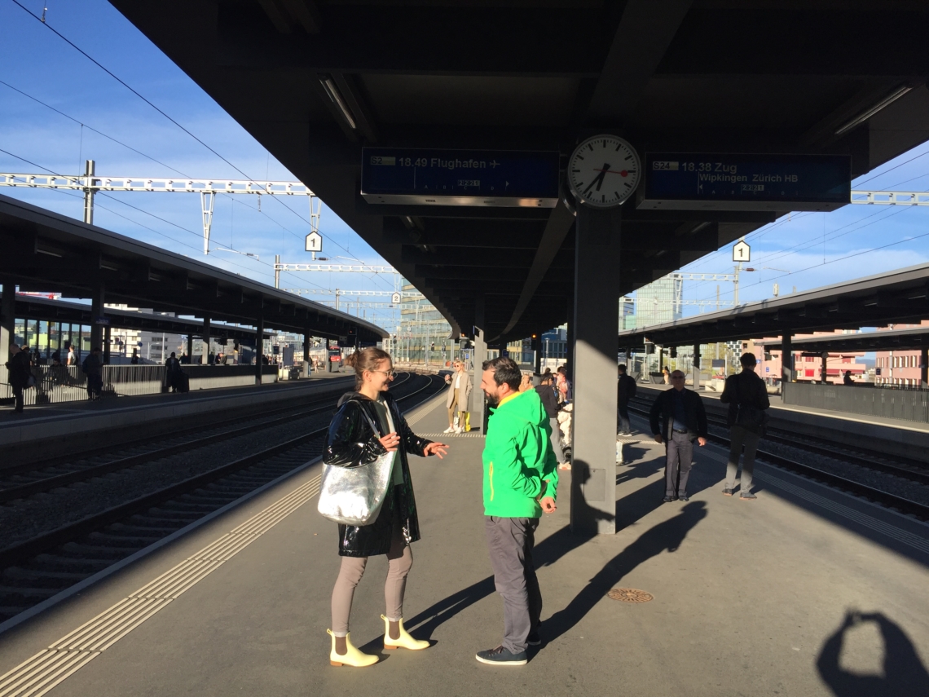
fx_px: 778
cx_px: 464
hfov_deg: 61.7
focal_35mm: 29
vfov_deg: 48.2
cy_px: 348
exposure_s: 1/1276
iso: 32
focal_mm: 4.15
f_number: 2.2
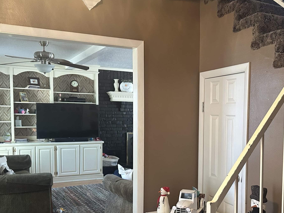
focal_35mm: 41
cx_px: 178
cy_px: 147
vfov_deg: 34.7
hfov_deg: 45.4
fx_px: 336
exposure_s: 1/60
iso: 500
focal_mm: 6.86
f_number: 1.78
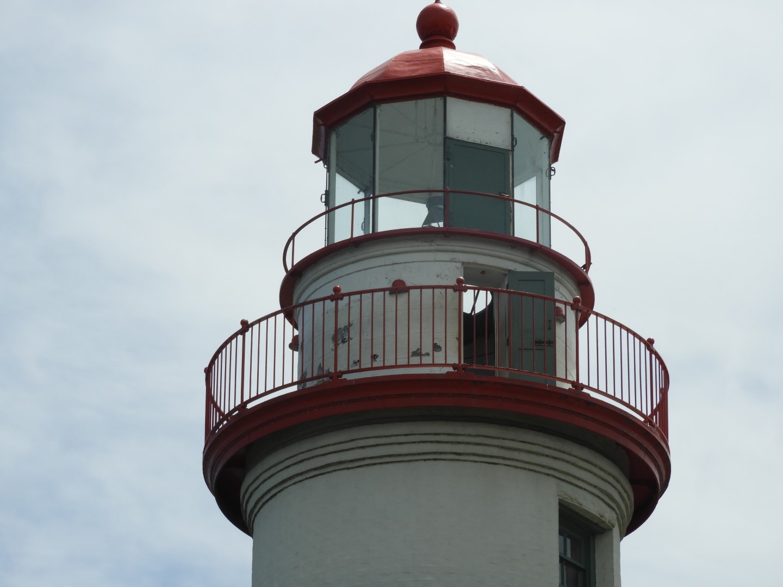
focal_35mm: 150
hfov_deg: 13.2
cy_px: 294
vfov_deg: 9.9
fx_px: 3393
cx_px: 392
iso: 100
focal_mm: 26.9
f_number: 5.2
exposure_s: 1/1000
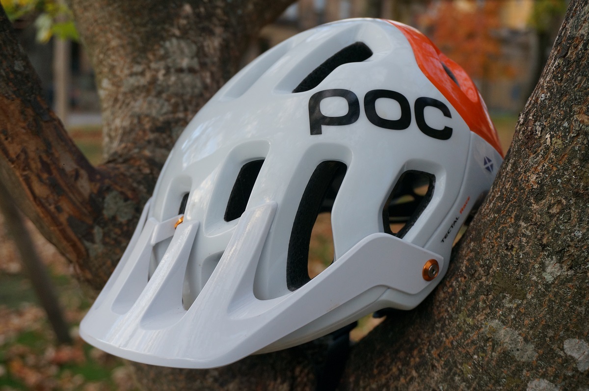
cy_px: 196
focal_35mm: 42
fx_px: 686
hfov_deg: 46.4
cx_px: 294
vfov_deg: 31.8
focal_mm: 28
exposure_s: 1/160
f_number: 4.5
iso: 400
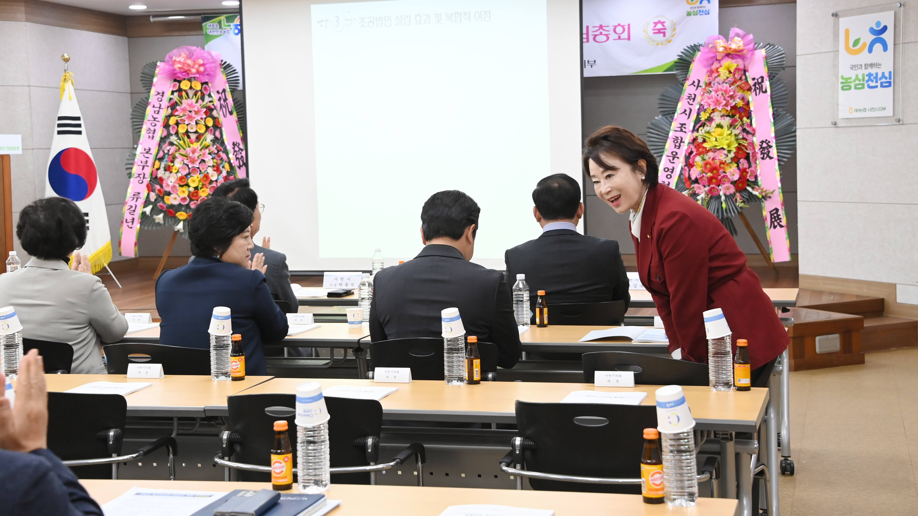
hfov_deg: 36.0
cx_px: 462
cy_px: 209
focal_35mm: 58
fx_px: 1412
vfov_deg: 20.7
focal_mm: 55
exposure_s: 1/250
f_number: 6.3
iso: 3200
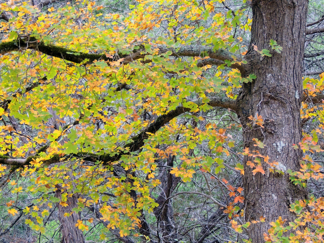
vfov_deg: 11.0
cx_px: 162
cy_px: 122
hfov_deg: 14.6
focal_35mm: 135
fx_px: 1264
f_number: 4.3
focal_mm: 24
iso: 360
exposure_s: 1/125
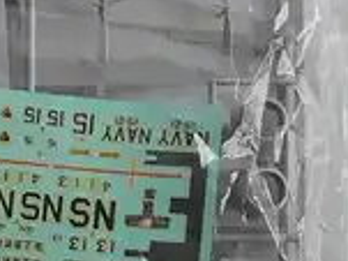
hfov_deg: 21.7
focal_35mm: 86
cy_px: 278
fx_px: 864
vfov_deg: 16.7
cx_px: -23
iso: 250
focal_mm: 4
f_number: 1.8
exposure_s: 1/50
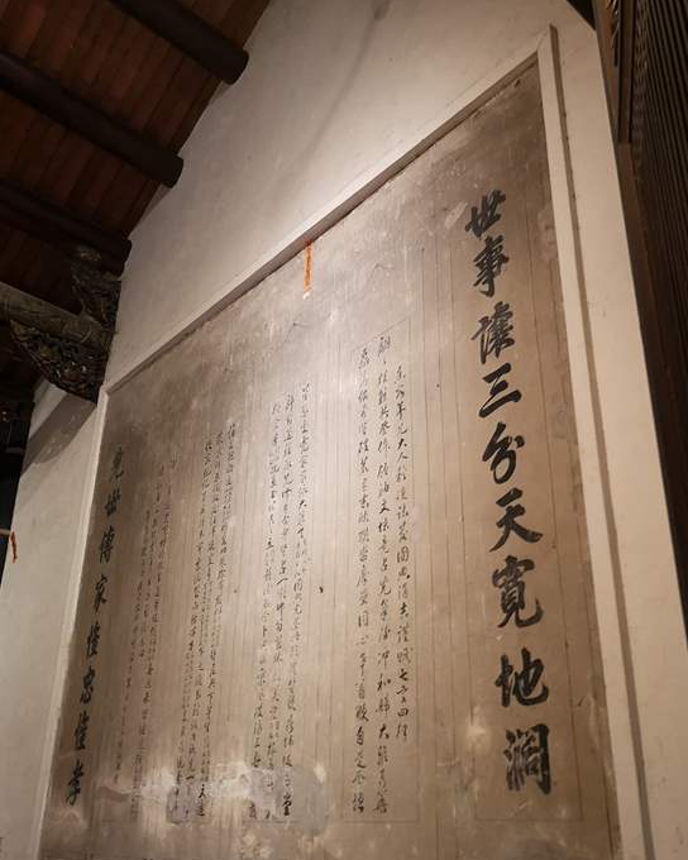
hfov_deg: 47.1
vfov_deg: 57.0
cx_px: 359
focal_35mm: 31
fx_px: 789
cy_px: 483
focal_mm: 3.95
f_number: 1.8
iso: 500
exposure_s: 1/20
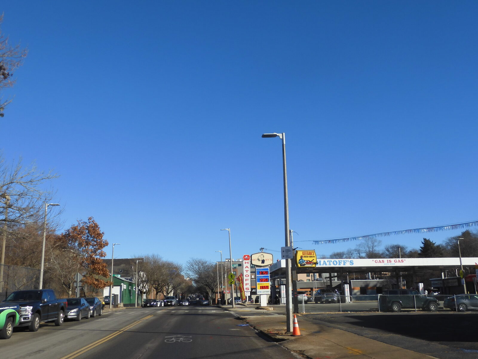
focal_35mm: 35
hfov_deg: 52.6
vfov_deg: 40.7
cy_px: 180
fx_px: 483
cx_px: 239
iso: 100
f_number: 4
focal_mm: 6.2
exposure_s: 1/1250
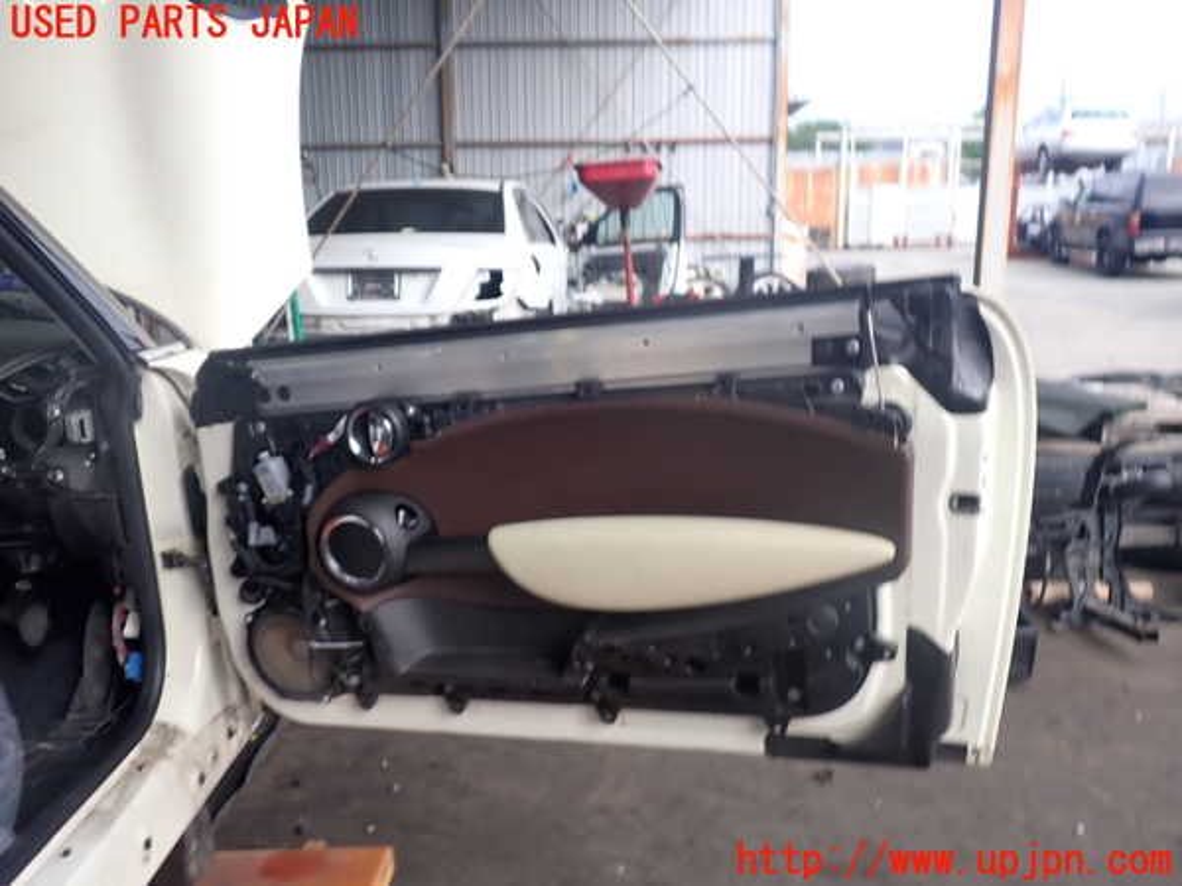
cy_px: 443
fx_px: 1024
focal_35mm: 30
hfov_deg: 60.0
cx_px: 591
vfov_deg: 46.8
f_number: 6.3
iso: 100
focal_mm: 5.4
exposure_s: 1/60
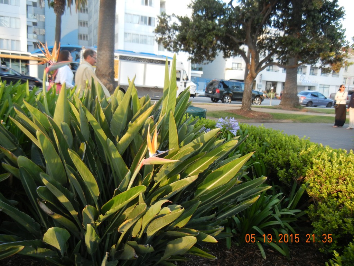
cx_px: 177
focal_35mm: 30
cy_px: 133
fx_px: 307
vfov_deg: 46.8
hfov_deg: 60.0
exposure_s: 1/60
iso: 212
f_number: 3.5
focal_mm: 5.4
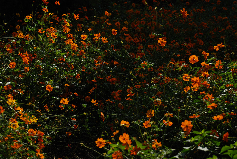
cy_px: 80
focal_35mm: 93
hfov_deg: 21.9
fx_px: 613
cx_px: 118
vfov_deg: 14.7
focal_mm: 62
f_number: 5.3
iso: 200
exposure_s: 1/800
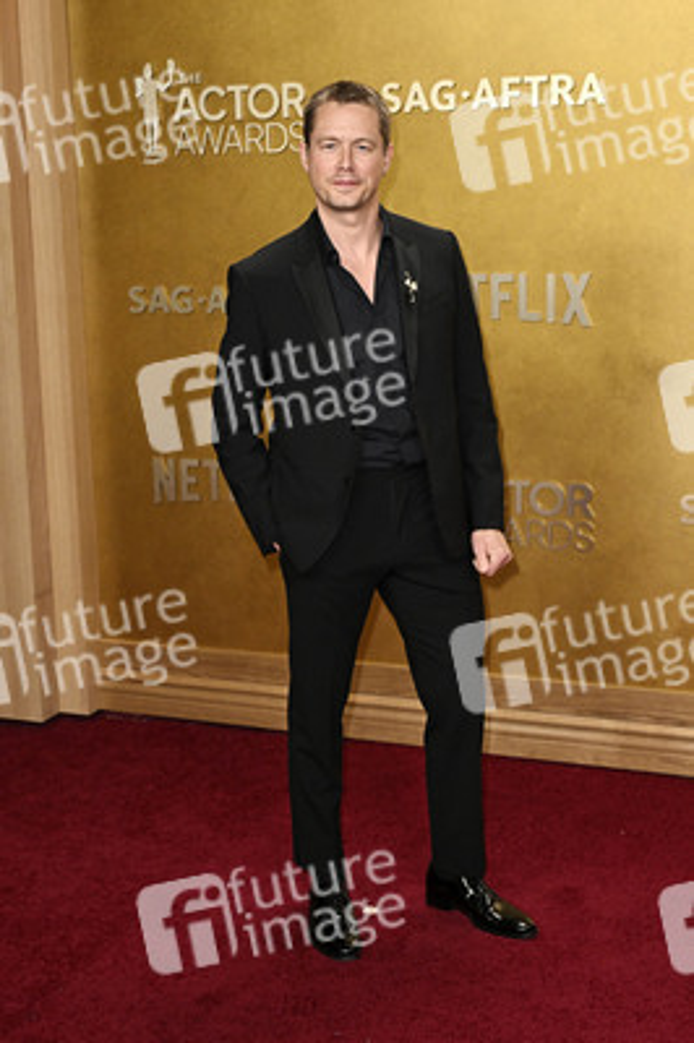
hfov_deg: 26.9
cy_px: 522
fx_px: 1448
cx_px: 347
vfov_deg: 39.6
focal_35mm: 50
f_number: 5.6
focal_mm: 50
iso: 2500
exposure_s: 1/320
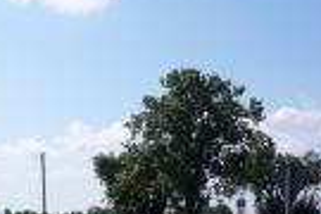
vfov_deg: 11.3
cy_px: 278
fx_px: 1052
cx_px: -69
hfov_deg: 16.6
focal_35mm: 118
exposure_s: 1/500
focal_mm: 5.2
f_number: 5.6
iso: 100
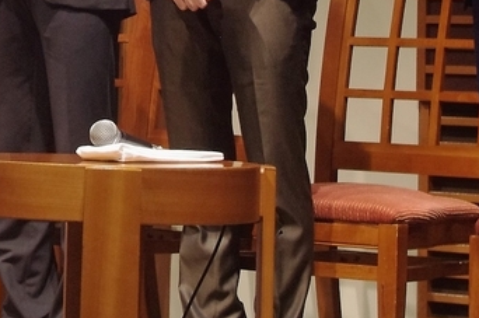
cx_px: -136
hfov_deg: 10.1
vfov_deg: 6.8
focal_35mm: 200
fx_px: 2657
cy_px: -100
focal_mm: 37.5
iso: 800
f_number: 4.5
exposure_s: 1/60
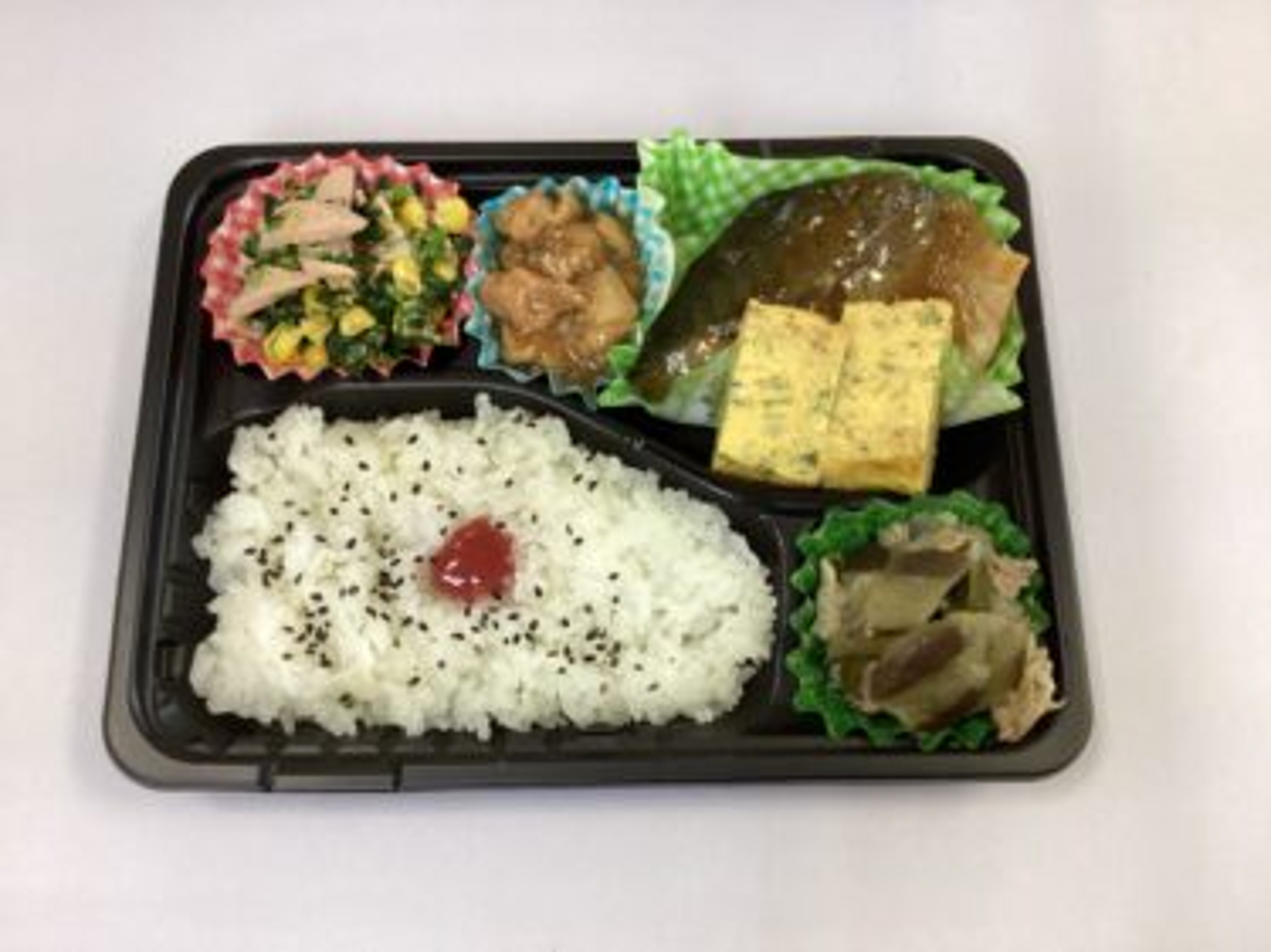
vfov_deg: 45.4
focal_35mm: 31
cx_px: 636
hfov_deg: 58.4
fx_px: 1138
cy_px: 476
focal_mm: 3.3
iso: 125
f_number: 2.4
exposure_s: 1/50
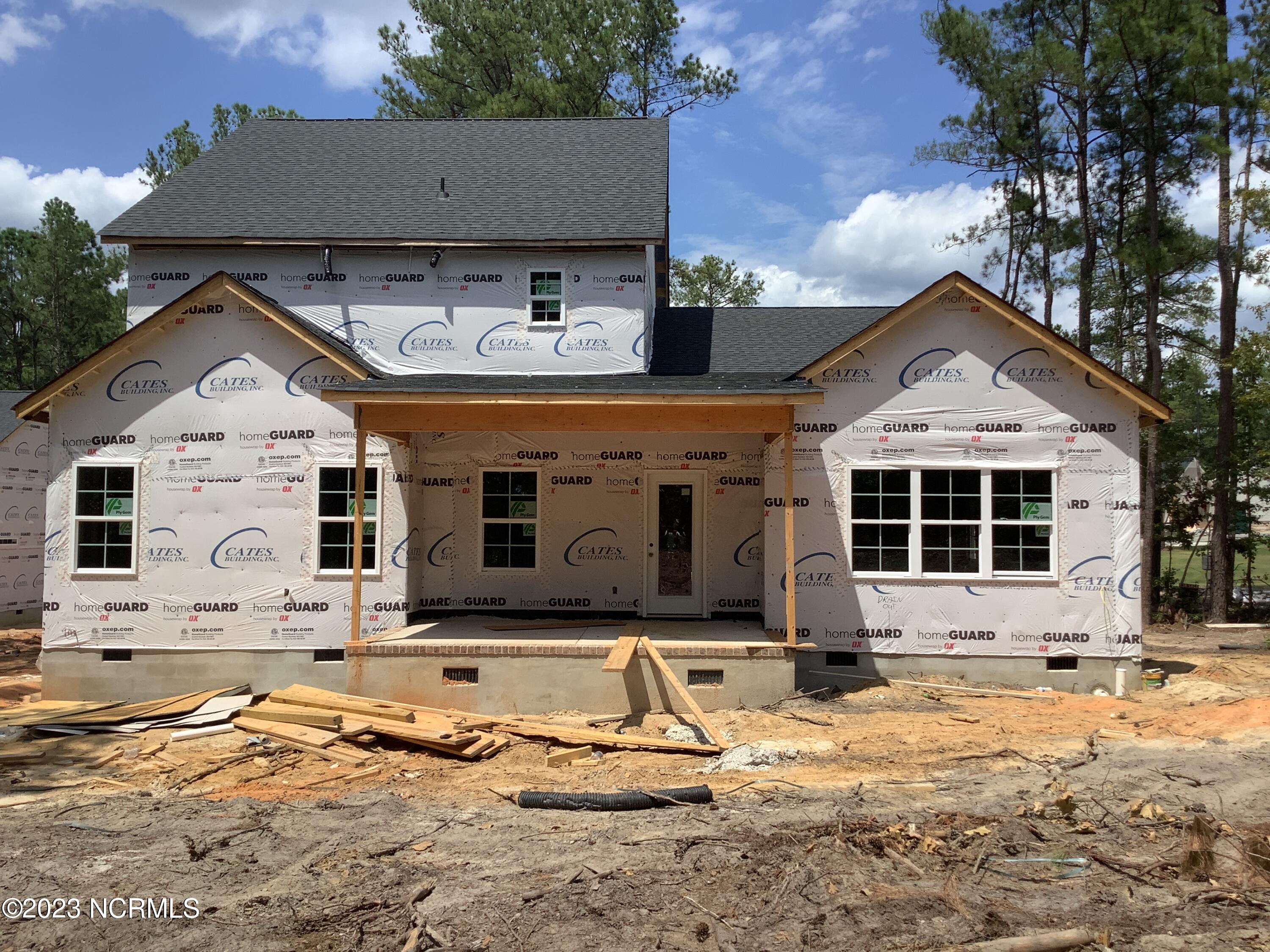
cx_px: 635
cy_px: 476
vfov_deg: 45.4
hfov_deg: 58.4
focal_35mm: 31
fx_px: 1137
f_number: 2.4
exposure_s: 1/1773
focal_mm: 3.3
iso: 25
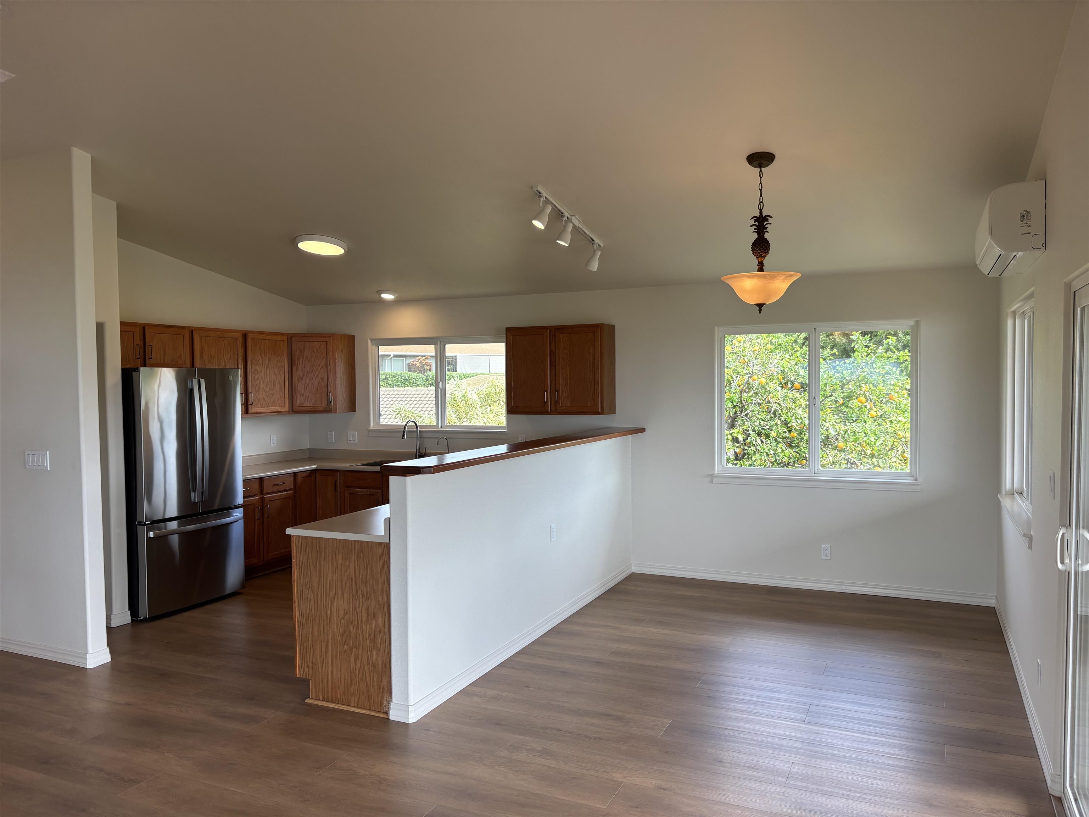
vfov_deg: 53.1
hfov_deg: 67.3
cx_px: 544
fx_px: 818
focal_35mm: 26
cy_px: 408
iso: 40
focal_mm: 5.96
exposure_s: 1/175
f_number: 1.6
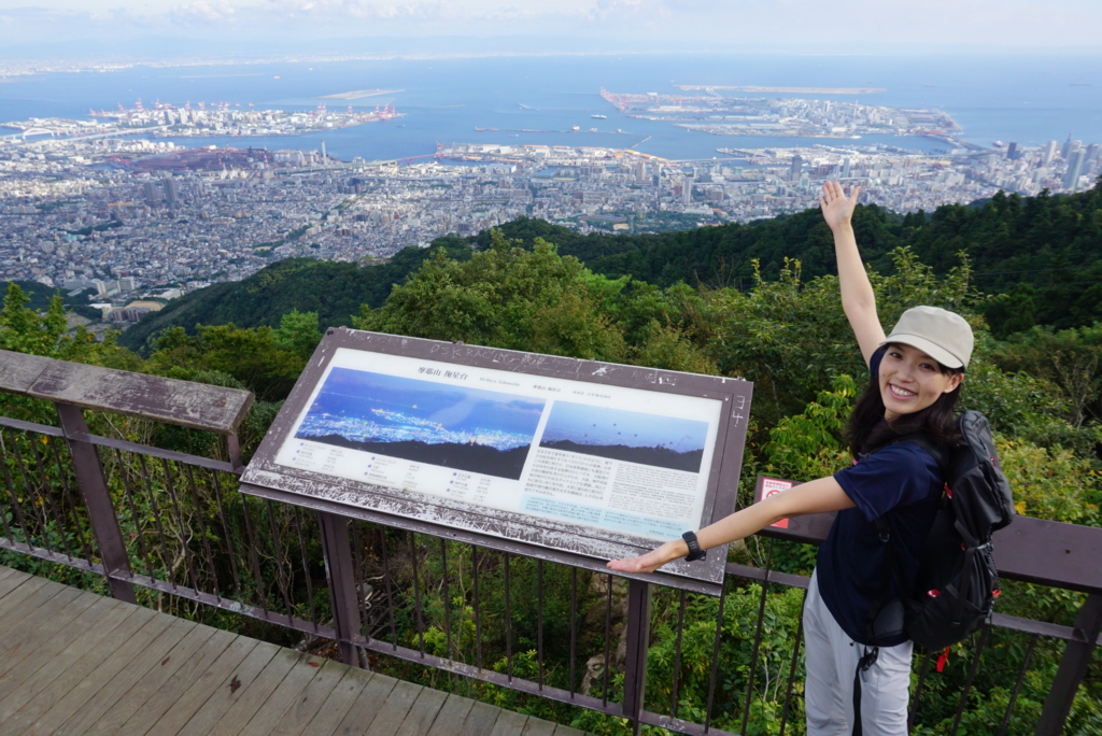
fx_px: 735
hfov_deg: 73.7
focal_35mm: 24
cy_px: 368
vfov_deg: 53.2
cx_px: 551
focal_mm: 16
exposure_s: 1/400
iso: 400
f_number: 9
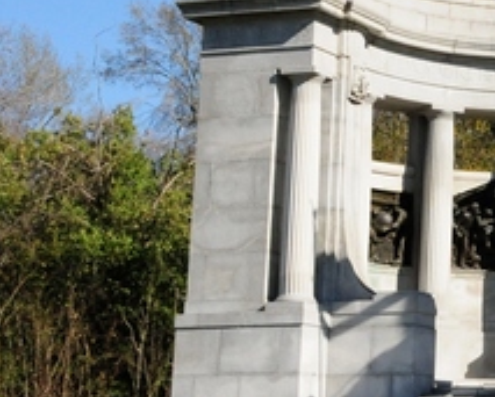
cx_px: 741
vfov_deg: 11.4
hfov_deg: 13.4
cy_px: 71
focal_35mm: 135
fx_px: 1980
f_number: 14
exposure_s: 1/800
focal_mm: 32
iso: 1000
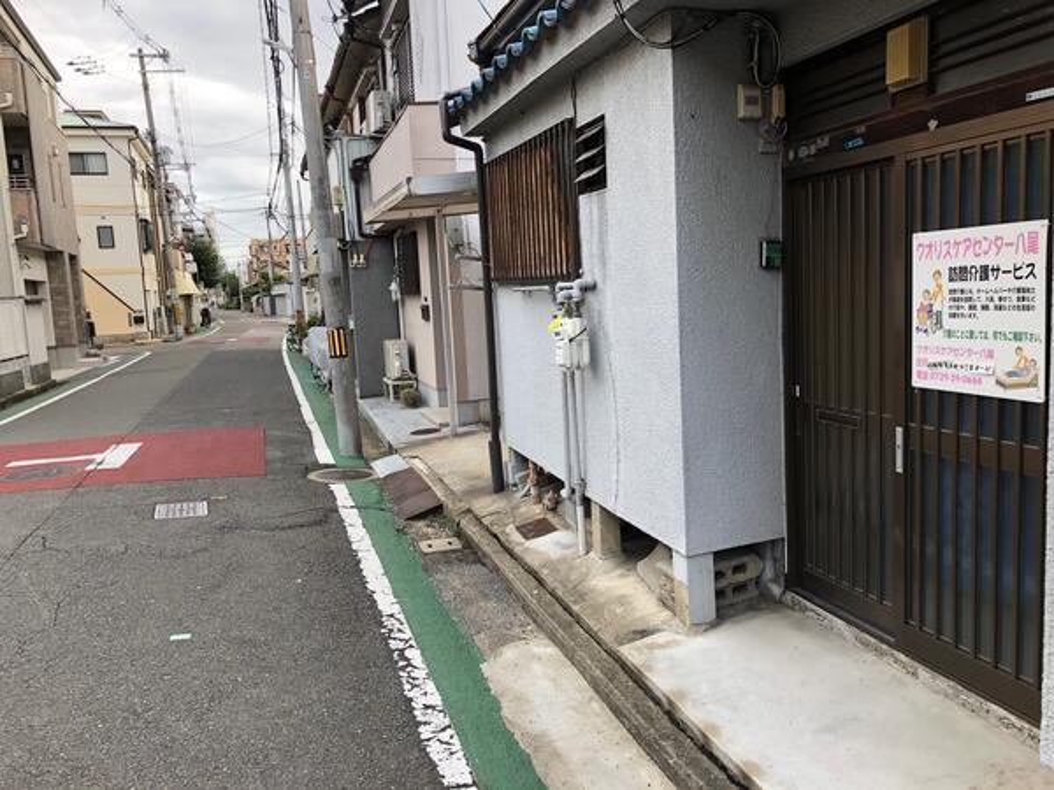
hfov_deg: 63.4
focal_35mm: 28
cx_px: 527
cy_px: 395
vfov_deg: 49.7
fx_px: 853
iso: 40
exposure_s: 1/120
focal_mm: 3.99
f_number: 1.8
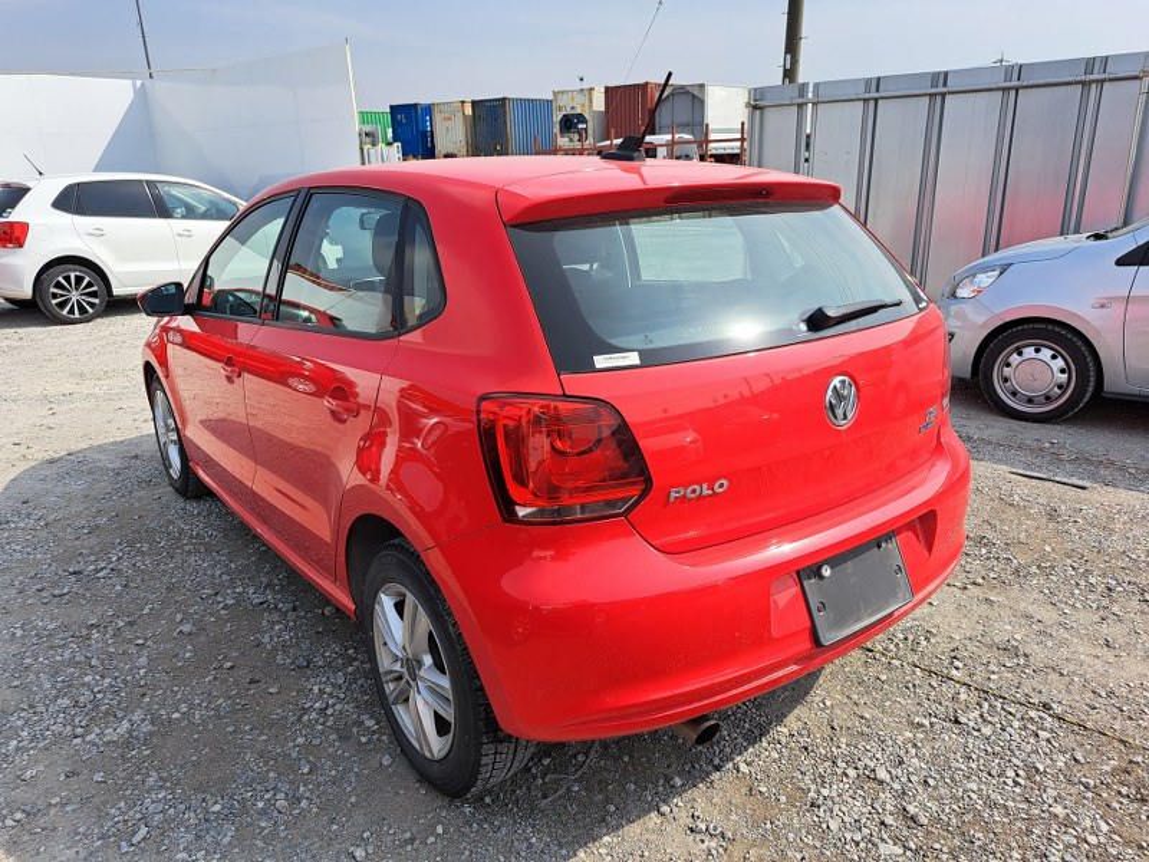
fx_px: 797
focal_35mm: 24
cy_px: 431
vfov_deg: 56.8
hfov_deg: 71.6
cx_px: 574
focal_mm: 5.23
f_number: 1.8
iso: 50
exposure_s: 1/1046
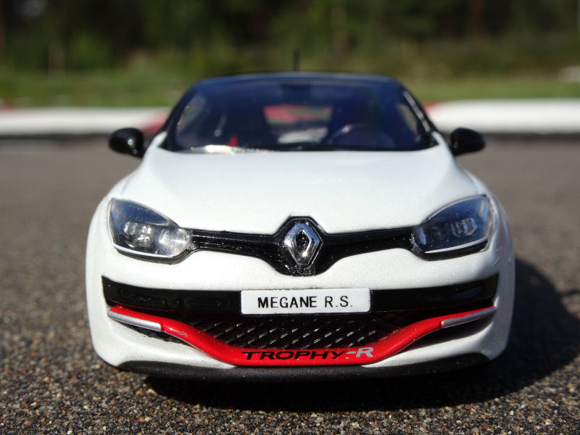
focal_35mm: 54
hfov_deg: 35.5
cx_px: 290
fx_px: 905
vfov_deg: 27.0
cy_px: 218
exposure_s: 1/500
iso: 80
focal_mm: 9.18
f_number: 5.6
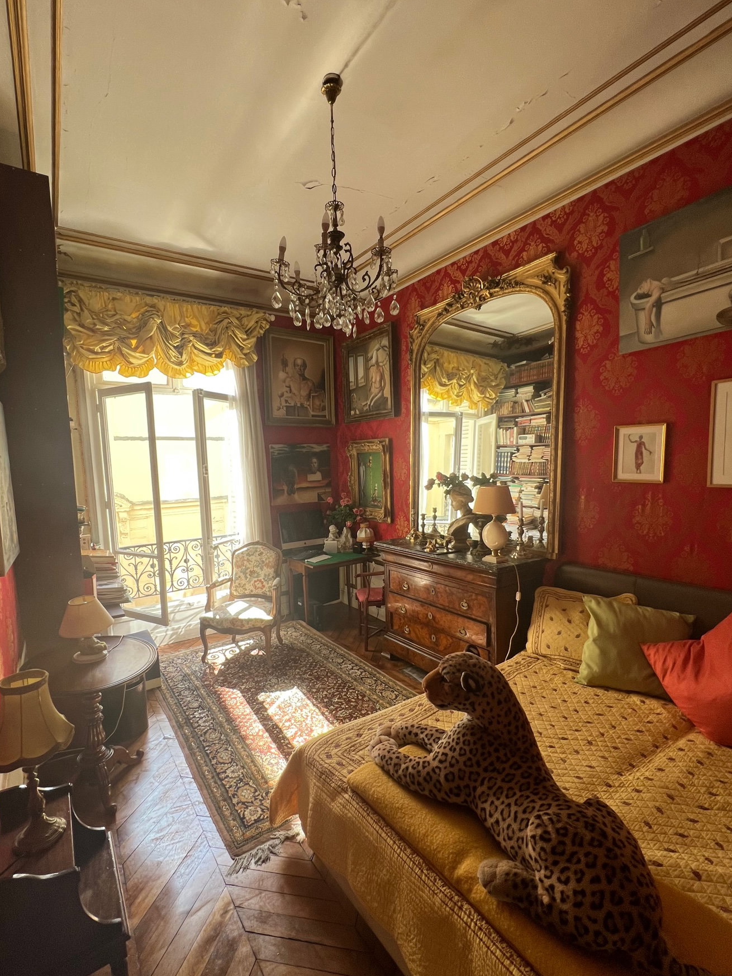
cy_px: 512
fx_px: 423
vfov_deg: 98.1
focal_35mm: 15
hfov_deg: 81.6
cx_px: 338
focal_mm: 1.57
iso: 64
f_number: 1.8
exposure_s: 1/99
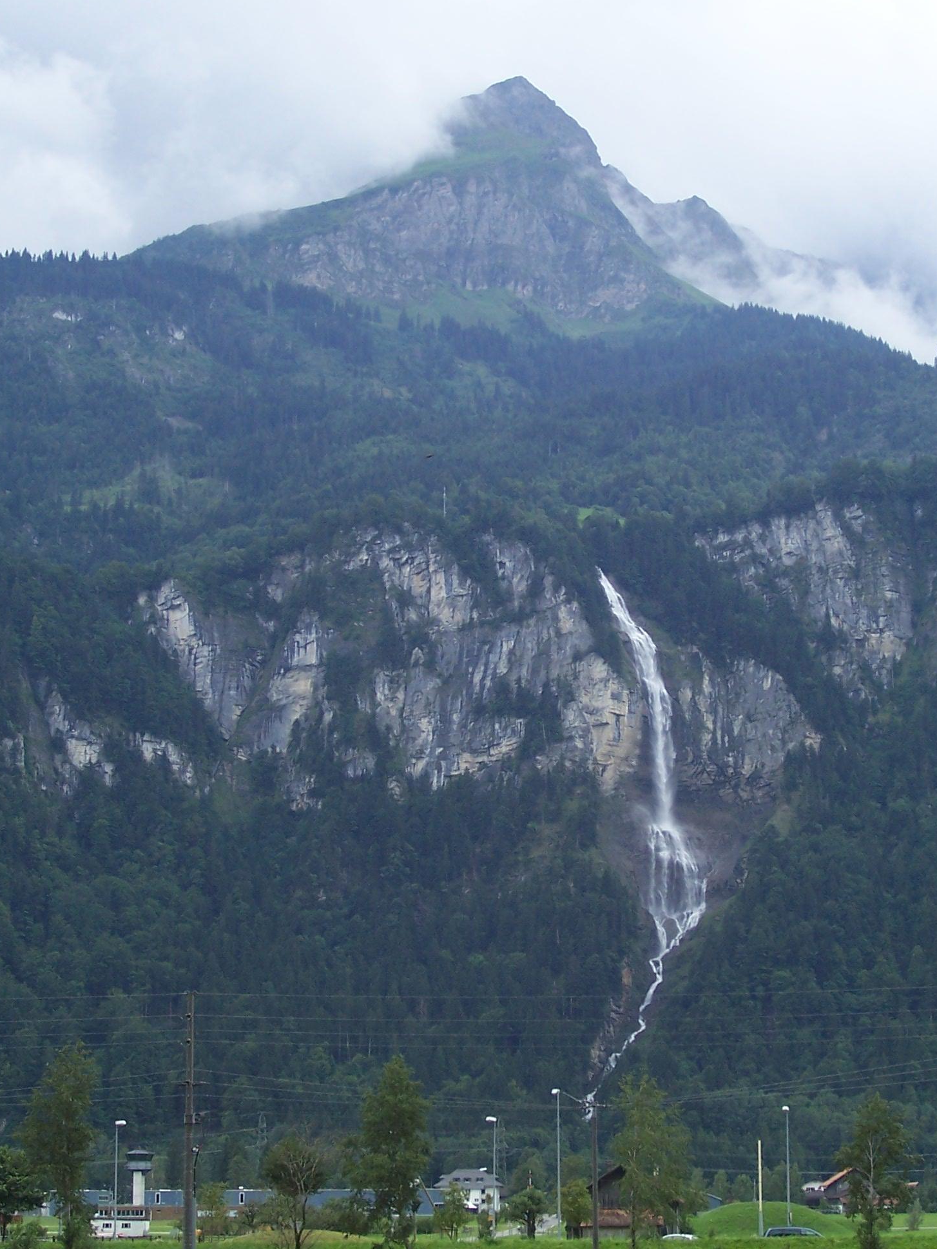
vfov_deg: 27.8
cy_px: 673
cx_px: 563
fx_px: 2526
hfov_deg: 21.0
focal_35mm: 70
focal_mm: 8.6
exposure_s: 1/350
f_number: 3.4
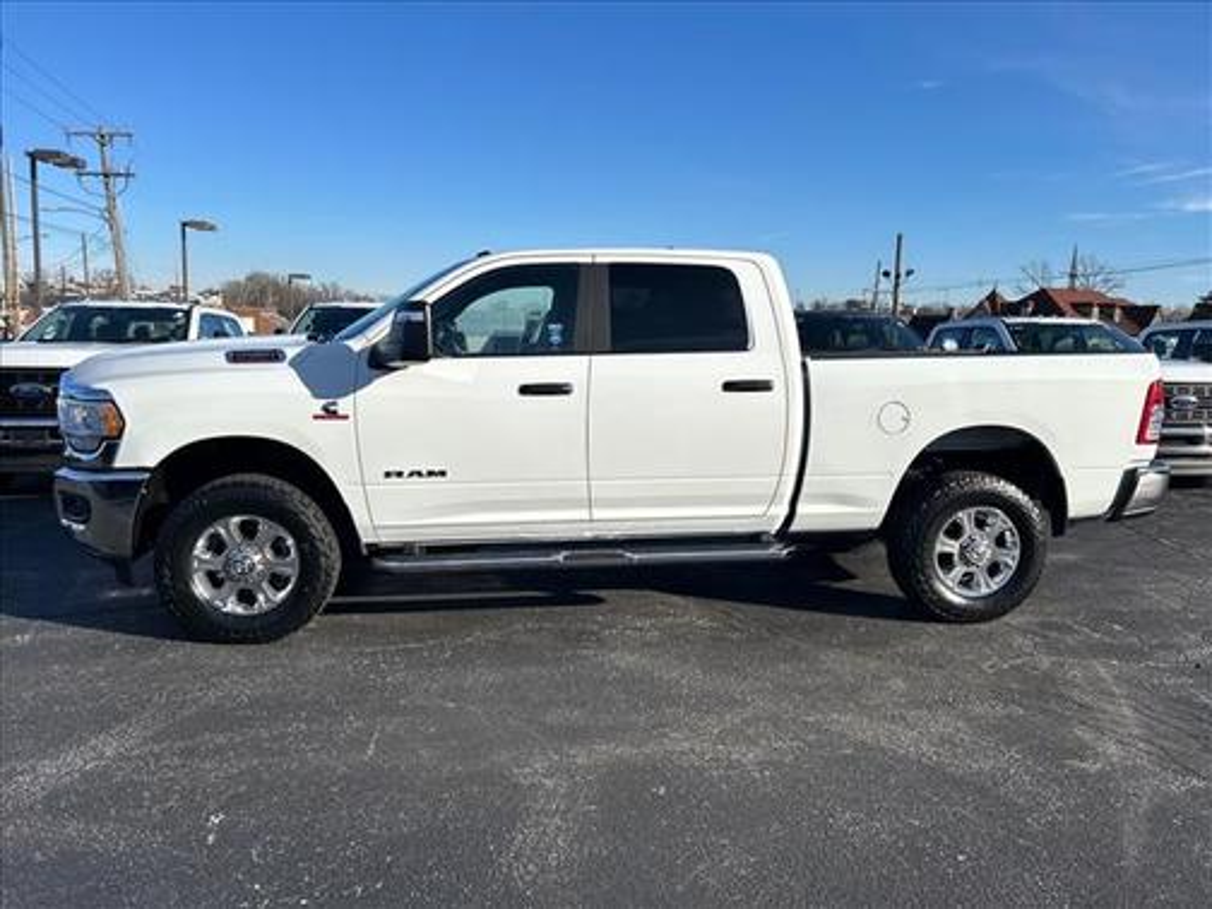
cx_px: 606
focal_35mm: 26
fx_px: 910
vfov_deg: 53.1
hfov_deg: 67.3
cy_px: 454
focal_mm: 5.7
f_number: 1.5
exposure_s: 1/5076
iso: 50
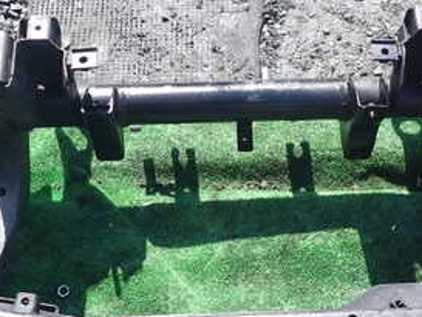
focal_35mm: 55
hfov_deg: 34.9
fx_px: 671
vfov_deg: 26.3
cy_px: 237
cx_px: 237
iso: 100
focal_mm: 4.5
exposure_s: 1/400
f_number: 2.8
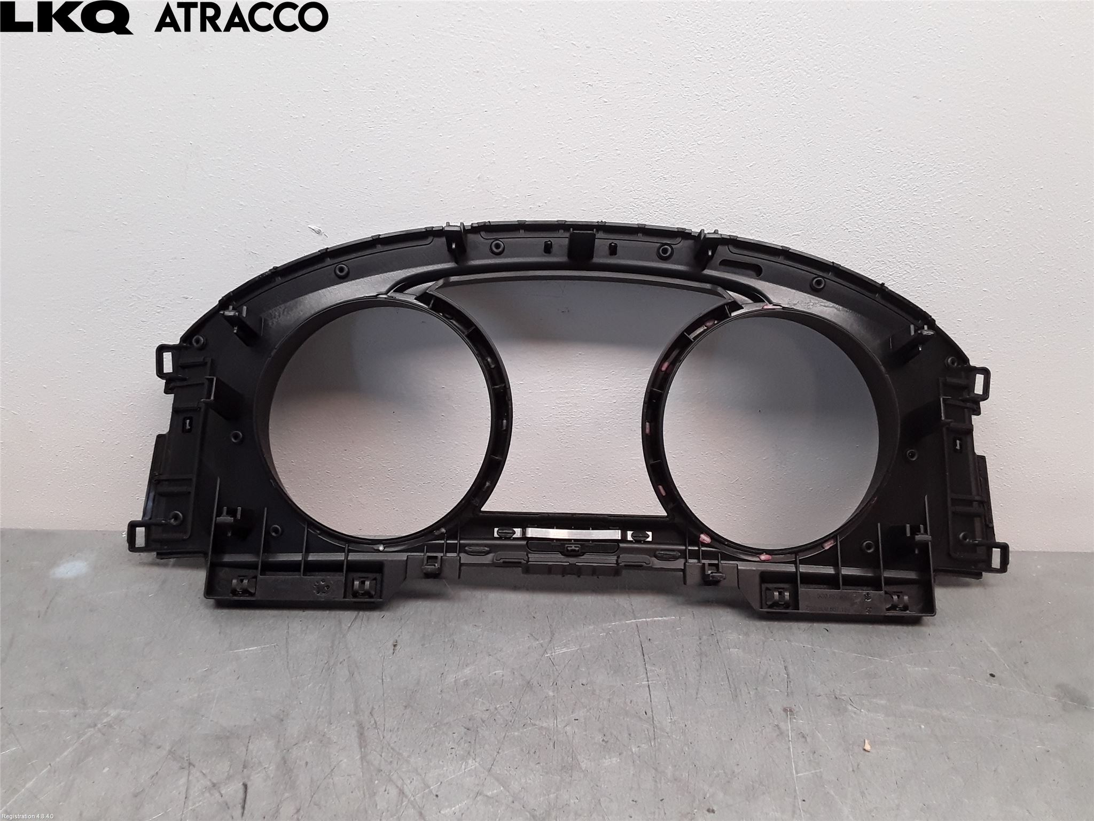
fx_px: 885
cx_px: 547
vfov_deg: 49.7
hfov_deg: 63.4
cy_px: 410
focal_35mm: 28
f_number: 1.9
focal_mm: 2.91
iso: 100
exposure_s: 1/123
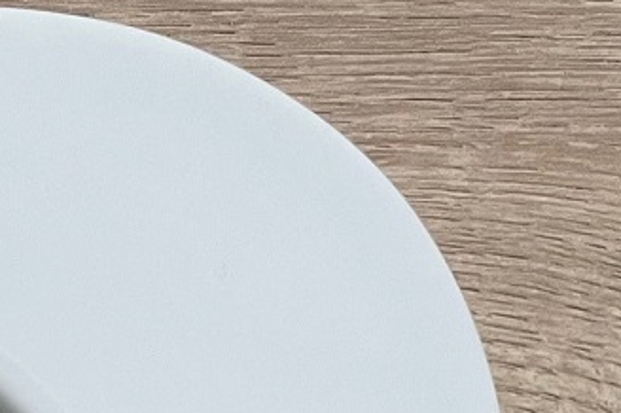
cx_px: -351
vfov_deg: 11.3
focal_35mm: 110
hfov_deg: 16.7
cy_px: 822
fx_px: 1896
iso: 160
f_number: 1.6
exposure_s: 1/59
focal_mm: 4.2
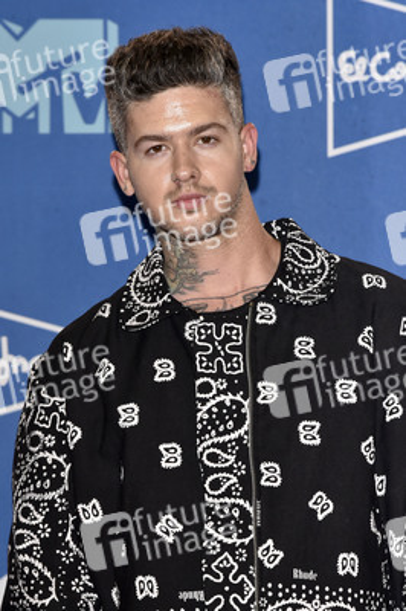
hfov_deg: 6.9
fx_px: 3389
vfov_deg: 10.3
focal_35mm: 200
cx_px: 203
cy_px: 306
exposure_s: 1/250
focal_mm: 200
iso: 1600
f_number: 6.3
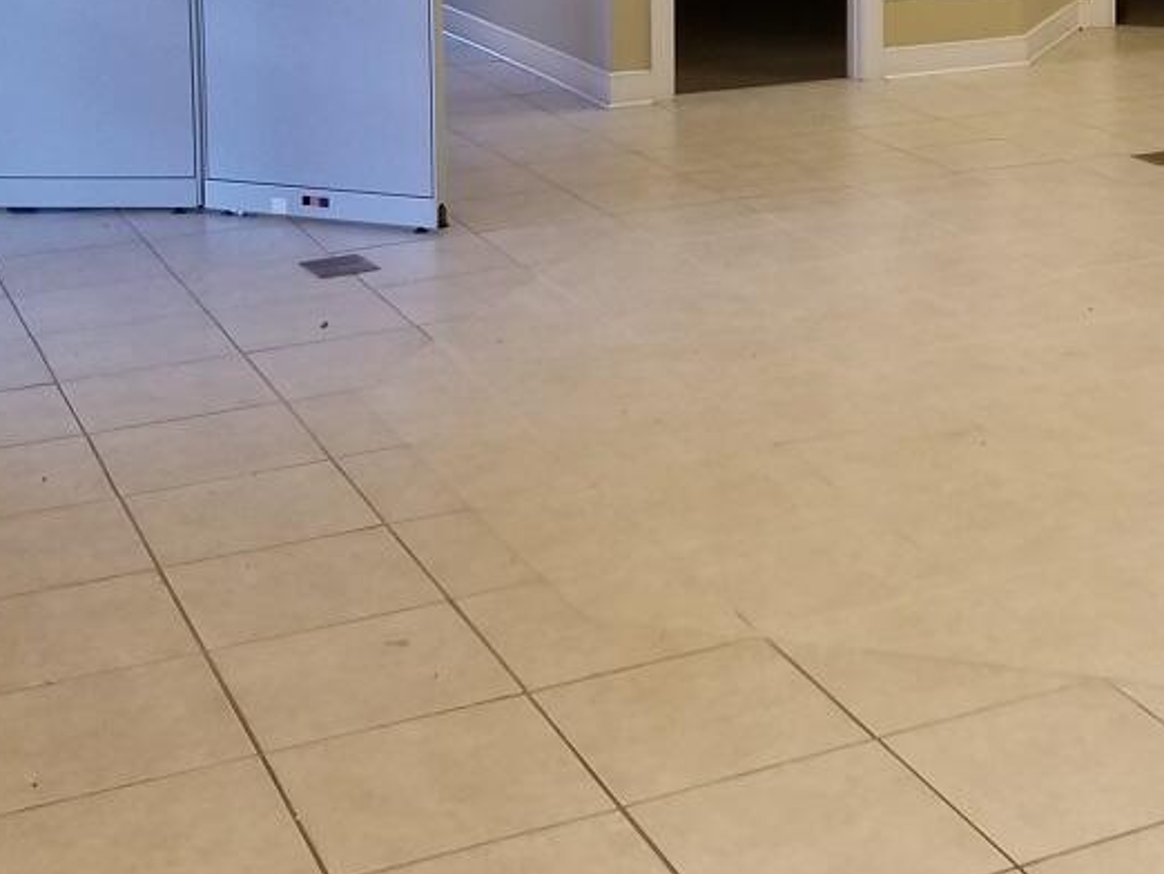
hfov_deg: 29.8
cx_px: 870
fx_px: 2153
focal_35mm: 64
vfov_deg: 22.1
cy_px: -9
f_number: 1.7
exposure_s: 1/120
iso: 200
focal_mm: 4.2
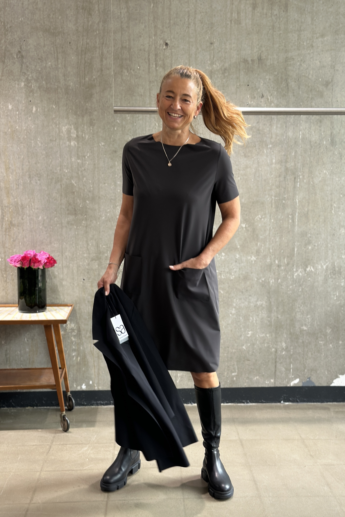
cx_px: 180
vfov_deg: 39.6
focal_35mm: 50
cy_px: 259
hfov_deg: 27.0
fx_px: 719
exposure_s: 1/121
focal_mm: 6.86
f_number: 1.78
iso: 125
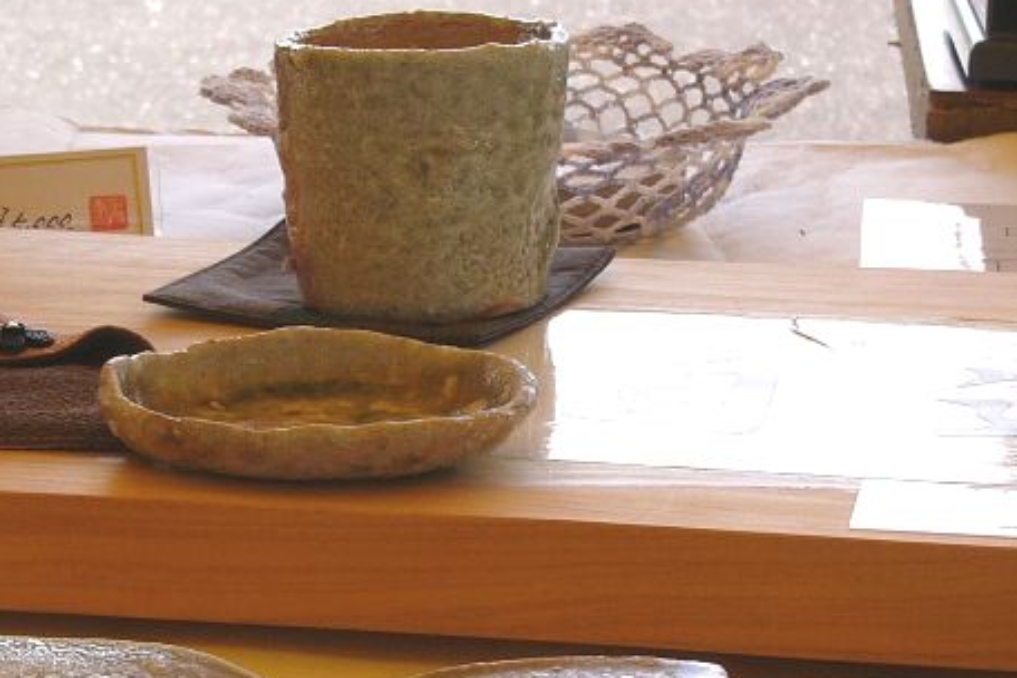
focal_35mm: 105
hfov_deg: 19.4
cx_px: 350
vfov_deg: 13.0
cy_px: 508
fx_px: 2966
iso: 50
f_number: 3.3
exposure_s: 1/125
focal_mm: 12
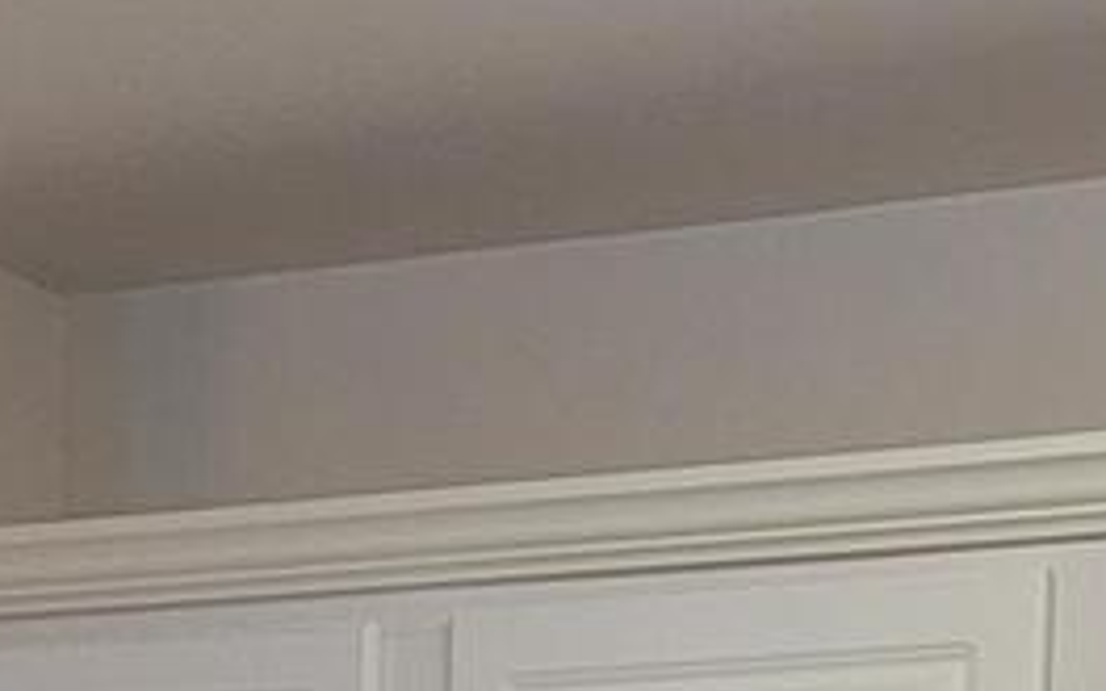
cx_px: 750
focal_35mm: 148
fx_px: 4461
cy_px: 2638
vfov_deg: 7.0
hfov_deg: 14.1
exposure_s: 1/119
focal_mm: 6.7
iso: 200
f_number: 1.8
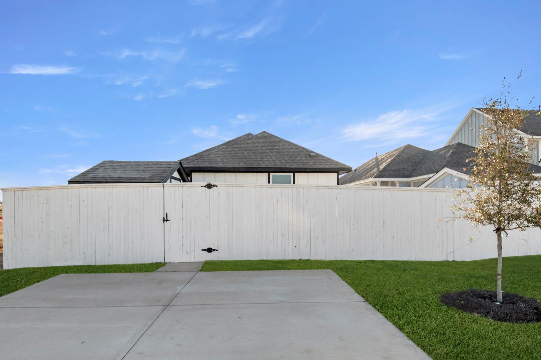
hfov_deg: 53.2
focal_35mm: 36
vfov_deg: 36.8
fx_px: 541
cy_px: 180
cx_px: 270
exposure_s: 1/2000
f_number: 8
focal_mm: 24
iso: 400
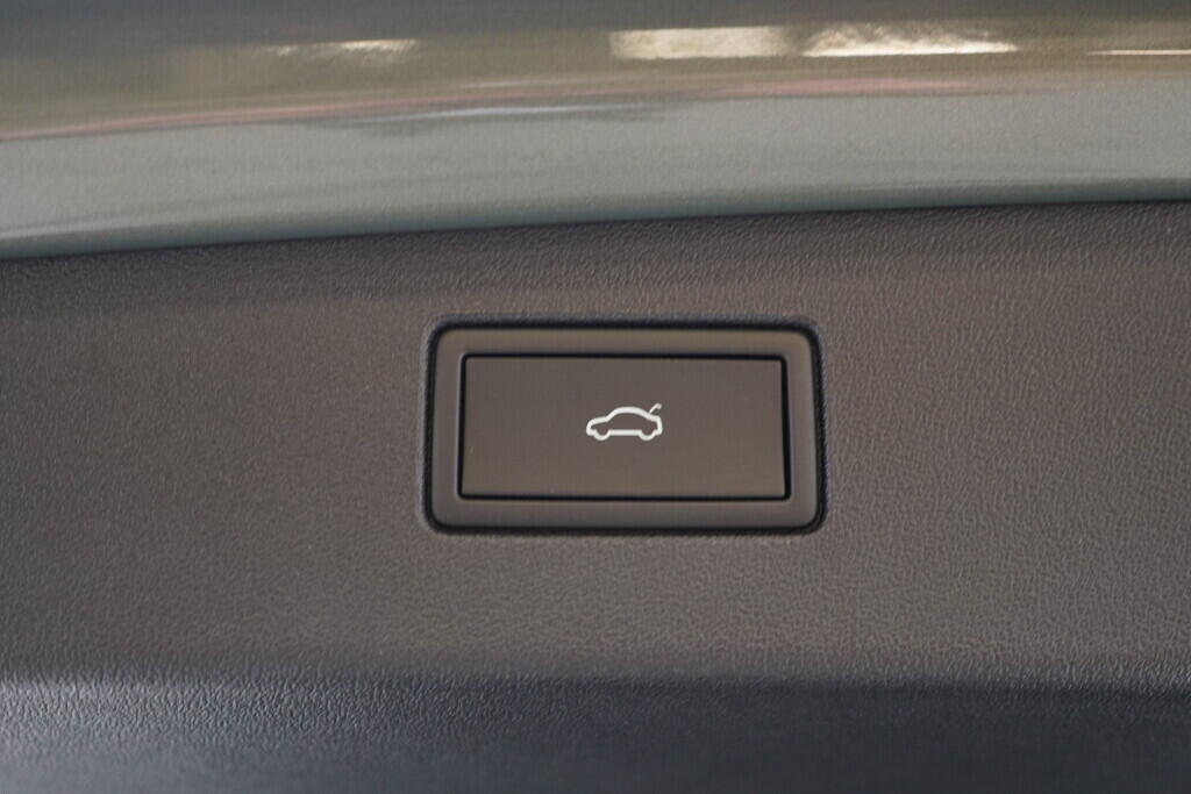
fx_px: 1191
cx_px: 596
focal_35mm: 36
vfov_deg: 36.9
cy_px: 397
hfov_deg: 53.1
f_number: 2.8
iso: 400
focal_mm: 24
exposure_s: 1/40
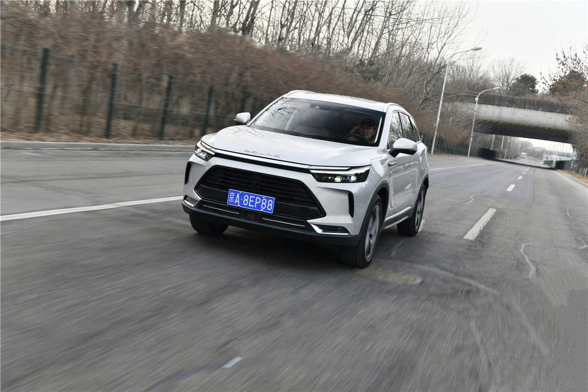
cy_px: 196
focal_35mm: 40
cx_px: 294
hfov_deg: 48.5
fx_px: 653
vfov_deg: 33.4
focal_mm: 40
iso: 100
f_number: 5.6
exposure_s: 1/80
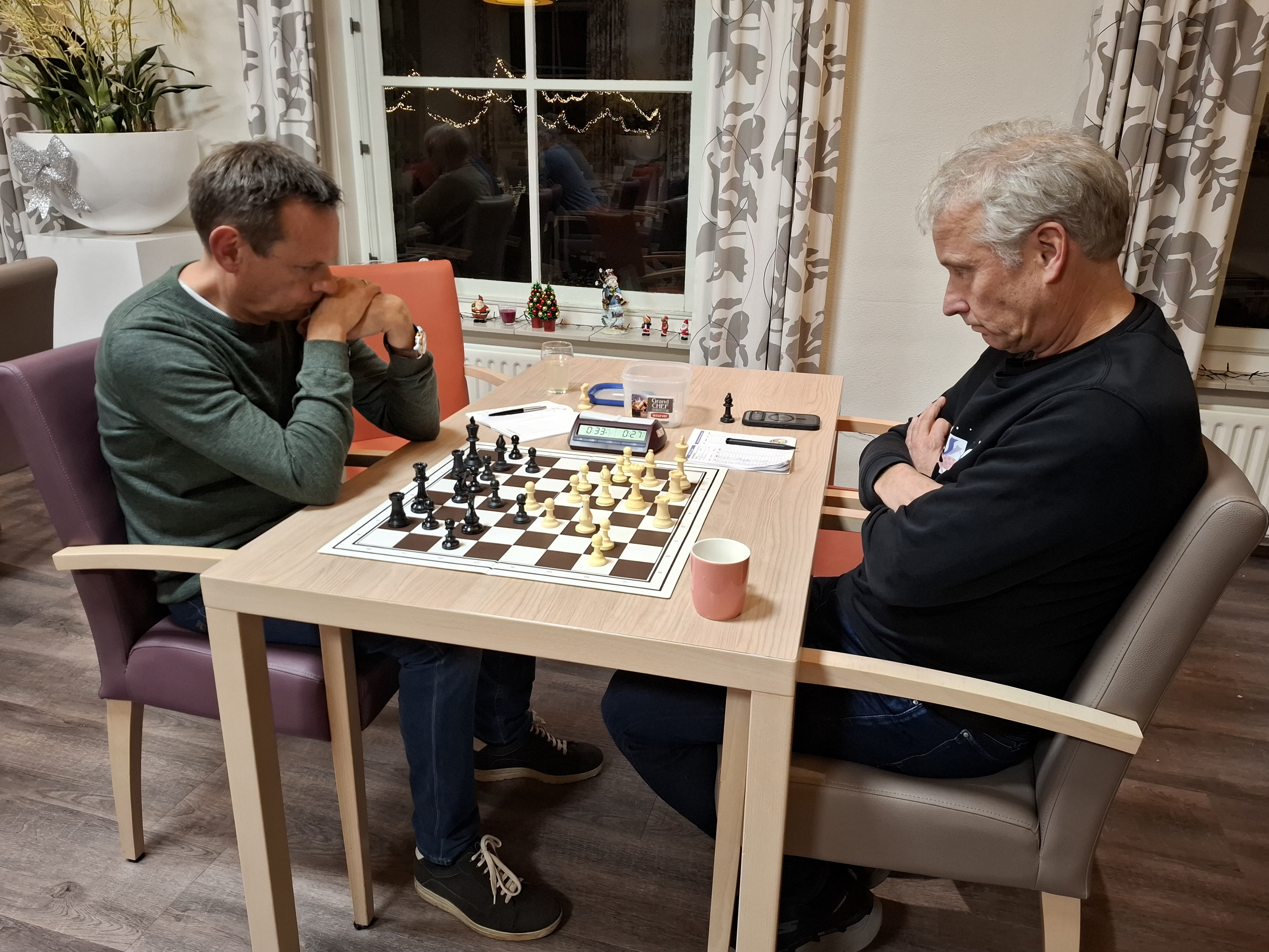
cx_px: 646
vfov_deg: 56.8
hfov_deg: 71.6
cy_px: 456
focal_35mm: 24
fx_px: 880
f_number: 1.8
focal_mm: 5.54
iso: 250
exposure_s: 1/33
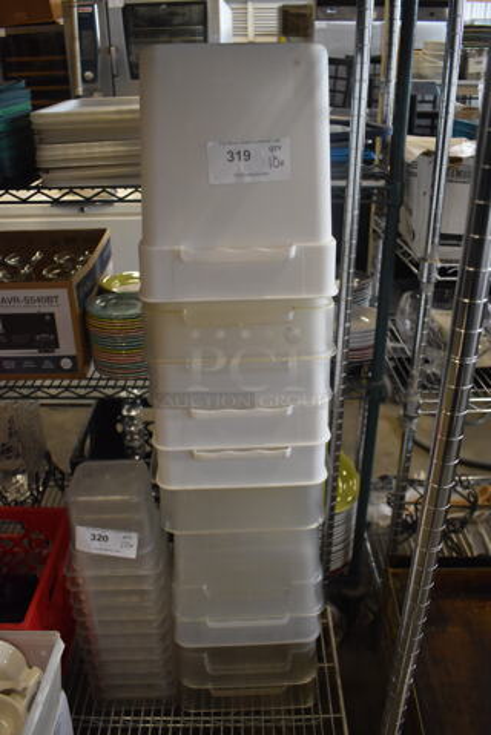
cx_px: 246
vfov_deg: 61.9
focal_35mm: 30
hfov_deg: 43.7
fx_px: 613
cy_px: 368
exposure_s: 1/125
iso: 1400
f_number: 3.5
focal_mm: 20
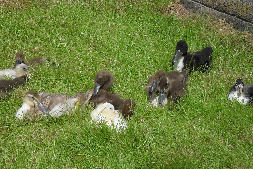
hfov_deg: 17.2
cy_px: 103
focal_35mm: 119
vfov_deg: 11.5
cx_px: 127
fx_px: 836
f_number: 5.5
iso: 100
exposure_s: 1/750
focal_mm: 15.7
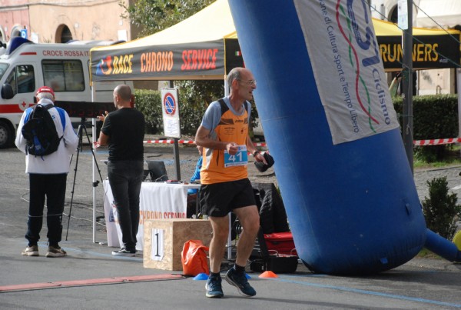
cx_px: 230
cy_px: 155
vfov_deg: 10.8
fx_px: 1636
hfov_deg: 16.0
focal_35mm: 128
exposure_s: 1/1250
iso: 1000
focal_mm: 85
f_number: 5.6
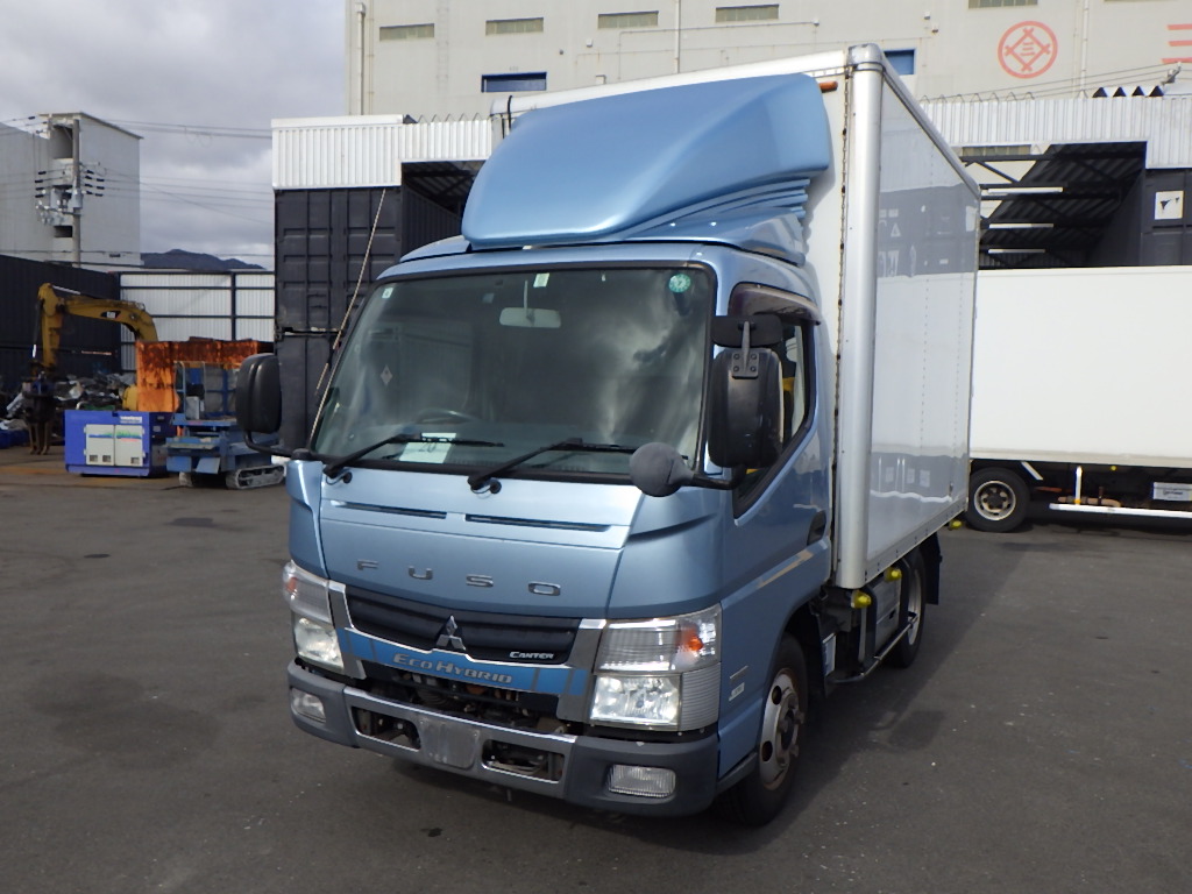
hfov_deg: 63.4
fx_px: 964
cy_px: 447
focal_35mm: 28
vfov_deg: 49.7
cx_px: 596
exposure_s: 1/800
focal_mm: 5
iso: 125
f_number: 4.2
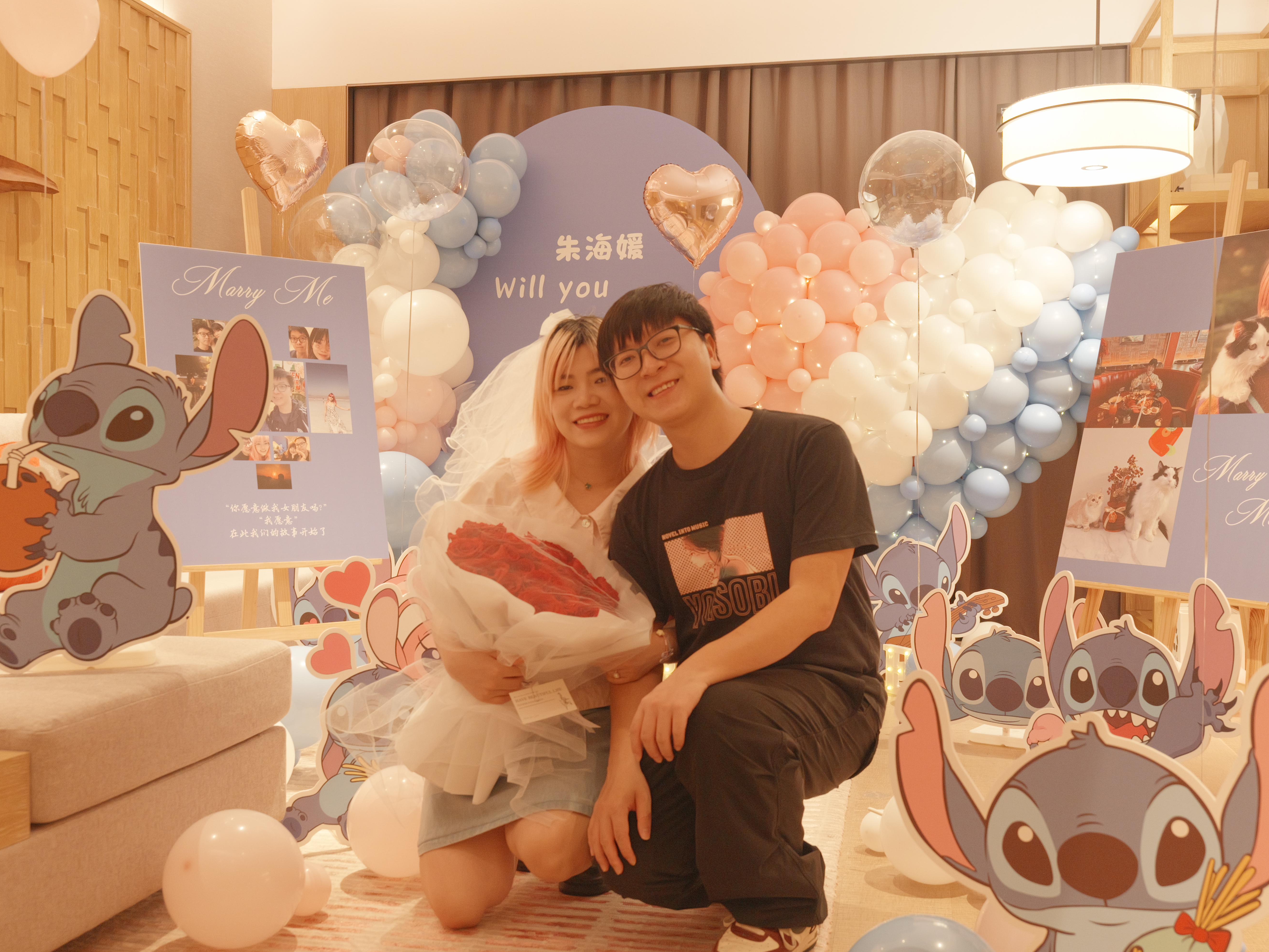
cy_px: 476
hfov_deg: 51.4
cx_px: 641
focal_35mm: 36
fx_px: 1320
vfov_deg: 39.7
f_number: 6.3
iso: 6400
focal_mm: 33
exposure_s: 1/20
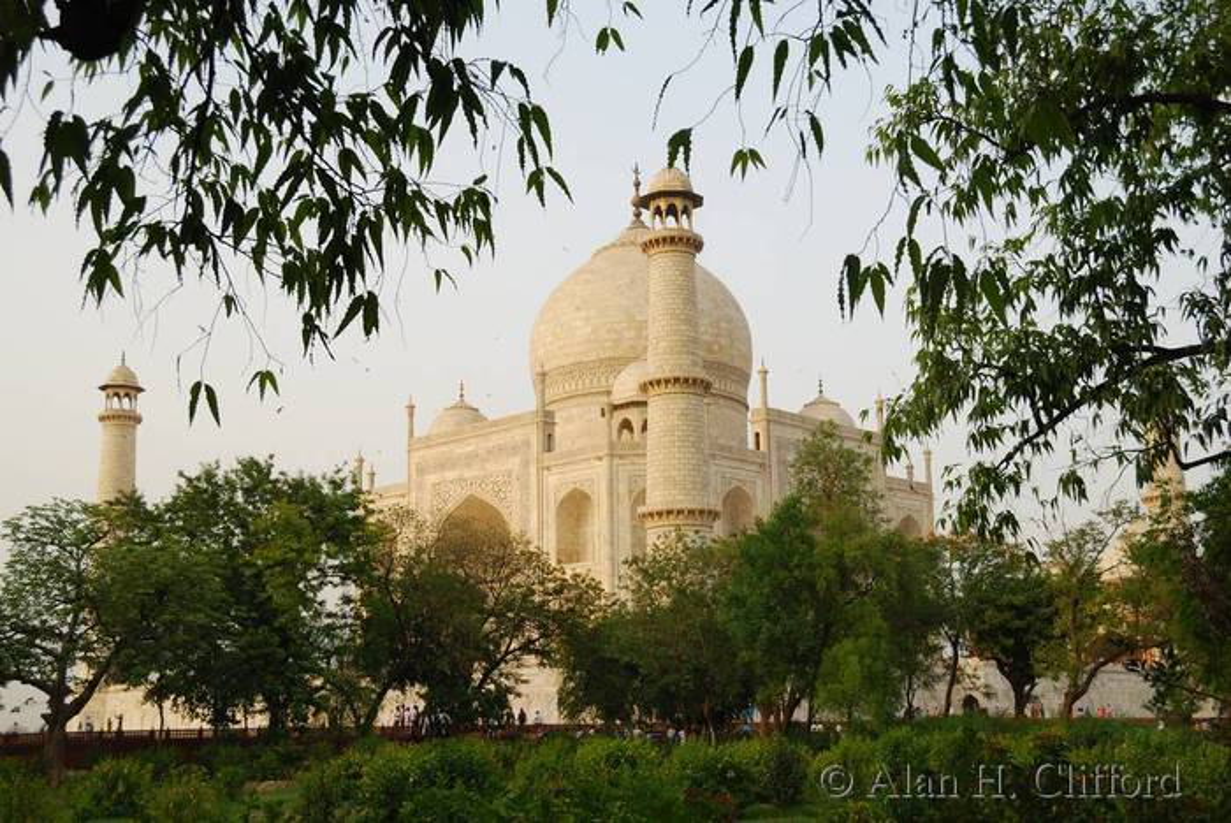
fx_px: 1386
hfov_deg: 47.9
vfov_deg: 33.1
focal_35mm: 40
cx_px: 616
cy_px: 412
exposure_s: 1/125
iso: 100
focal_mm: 27
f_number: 5.6
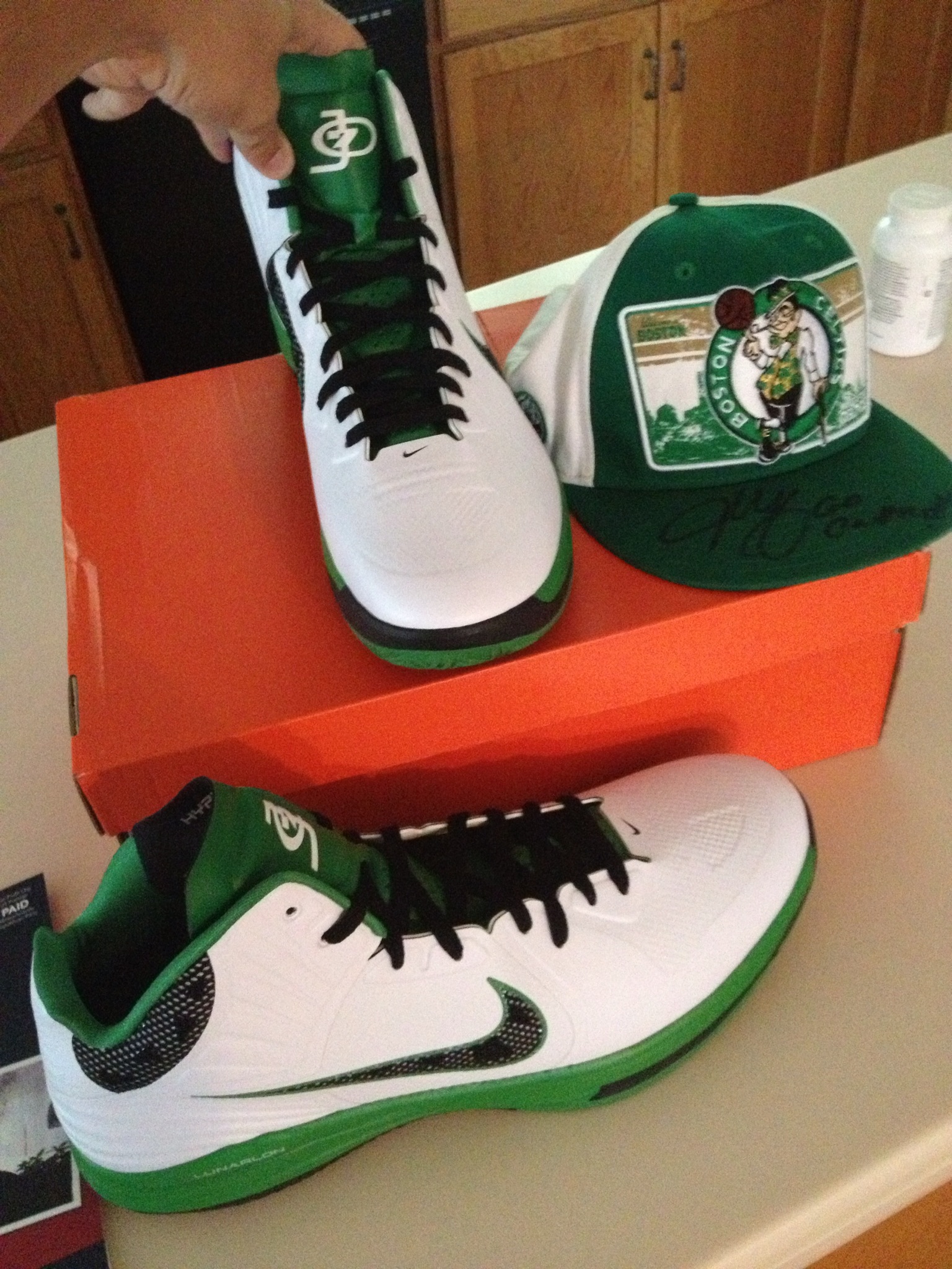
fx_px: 1283
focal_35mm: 35
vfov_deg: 52.6
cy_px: 634
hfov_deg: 40.7
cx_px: 476
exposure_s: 1/15
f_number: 2.4
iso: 800
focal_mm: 4.28
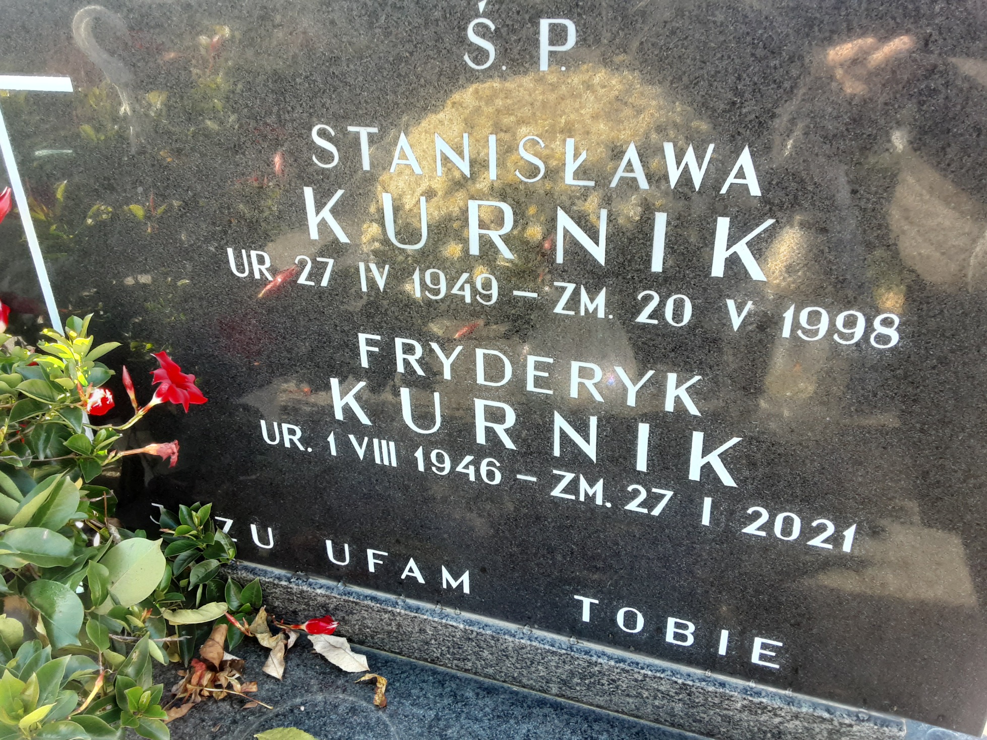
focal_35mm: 28
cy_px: 370
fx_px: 798
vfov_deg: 49.7
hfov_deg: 63.5
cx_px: 494
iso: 50
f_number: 1.9
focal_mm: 2.9
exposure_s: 1/100
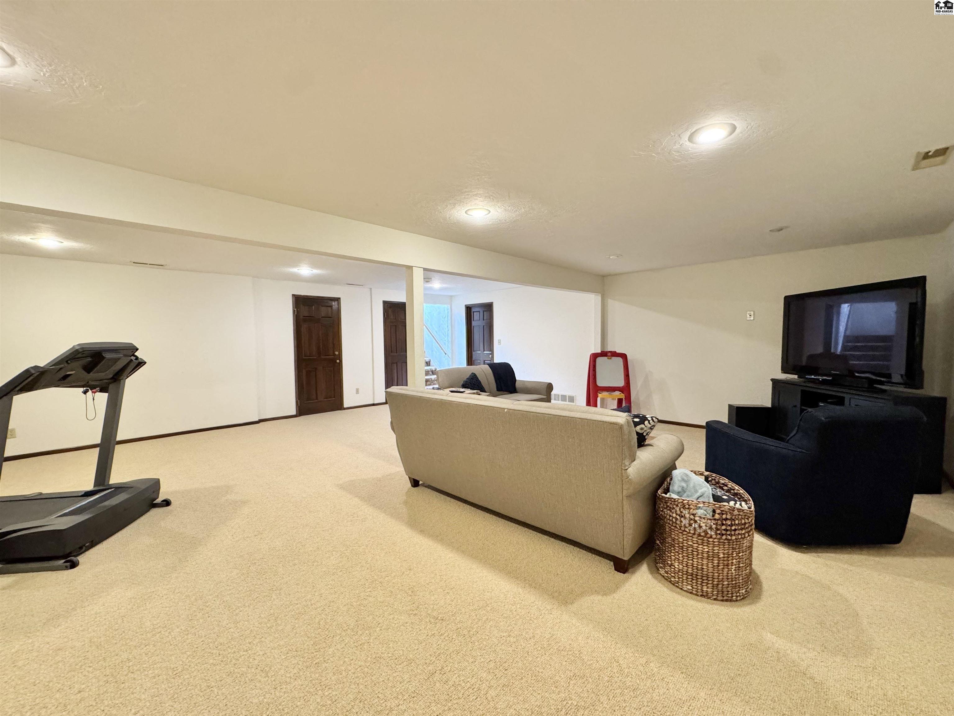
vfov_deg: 85.7
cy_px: 358
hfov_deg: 102.1
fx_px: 386
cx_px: 477
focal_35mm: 14
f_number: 2.2
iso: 400
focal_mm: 2.22
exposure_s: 1/60
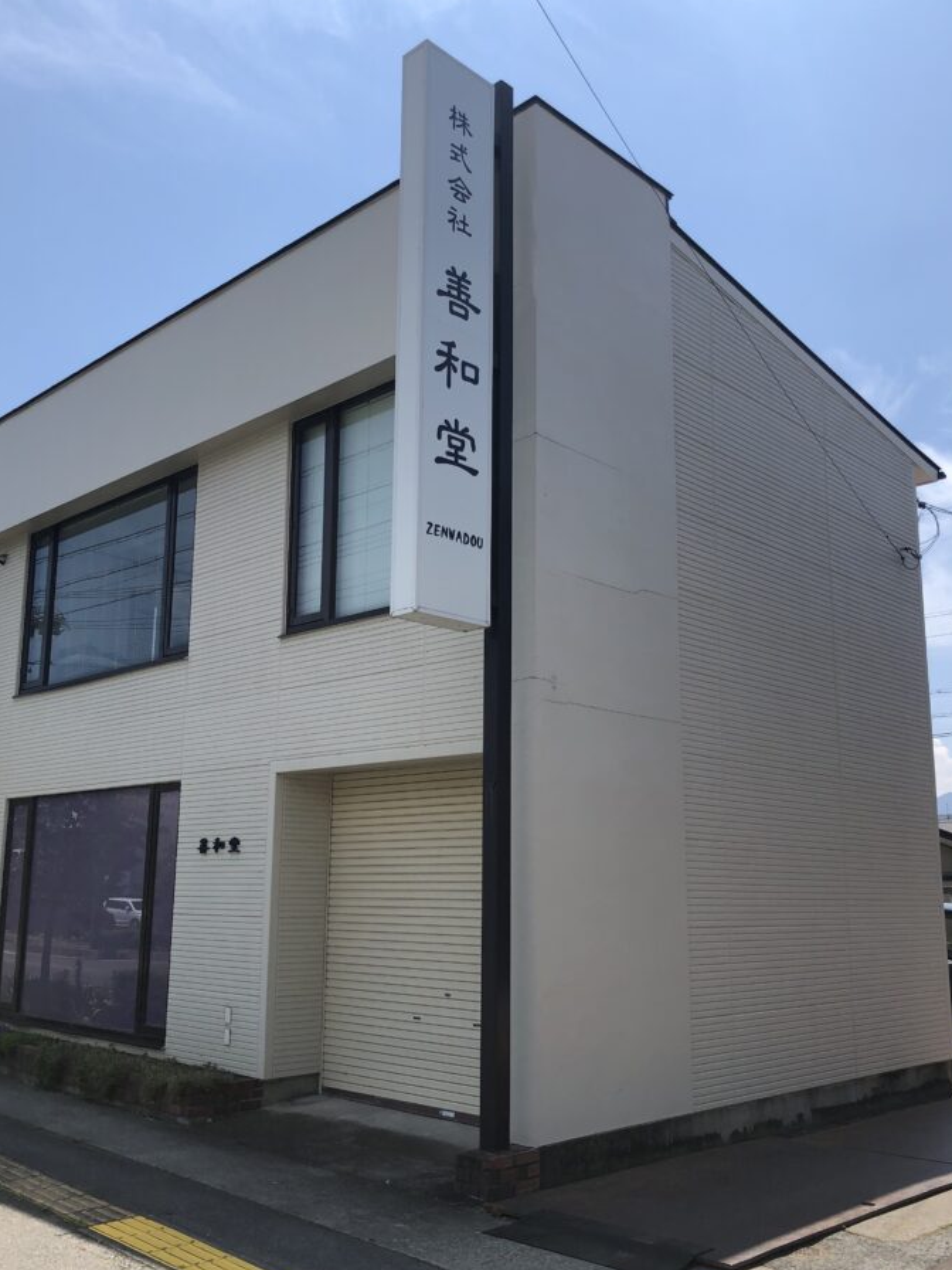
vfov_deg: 56.8
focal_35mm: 32
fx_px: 1173
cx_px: 449
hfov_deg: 44.1
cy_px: 669
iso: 20
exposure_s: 1/1946
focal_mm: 4
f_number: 1.8
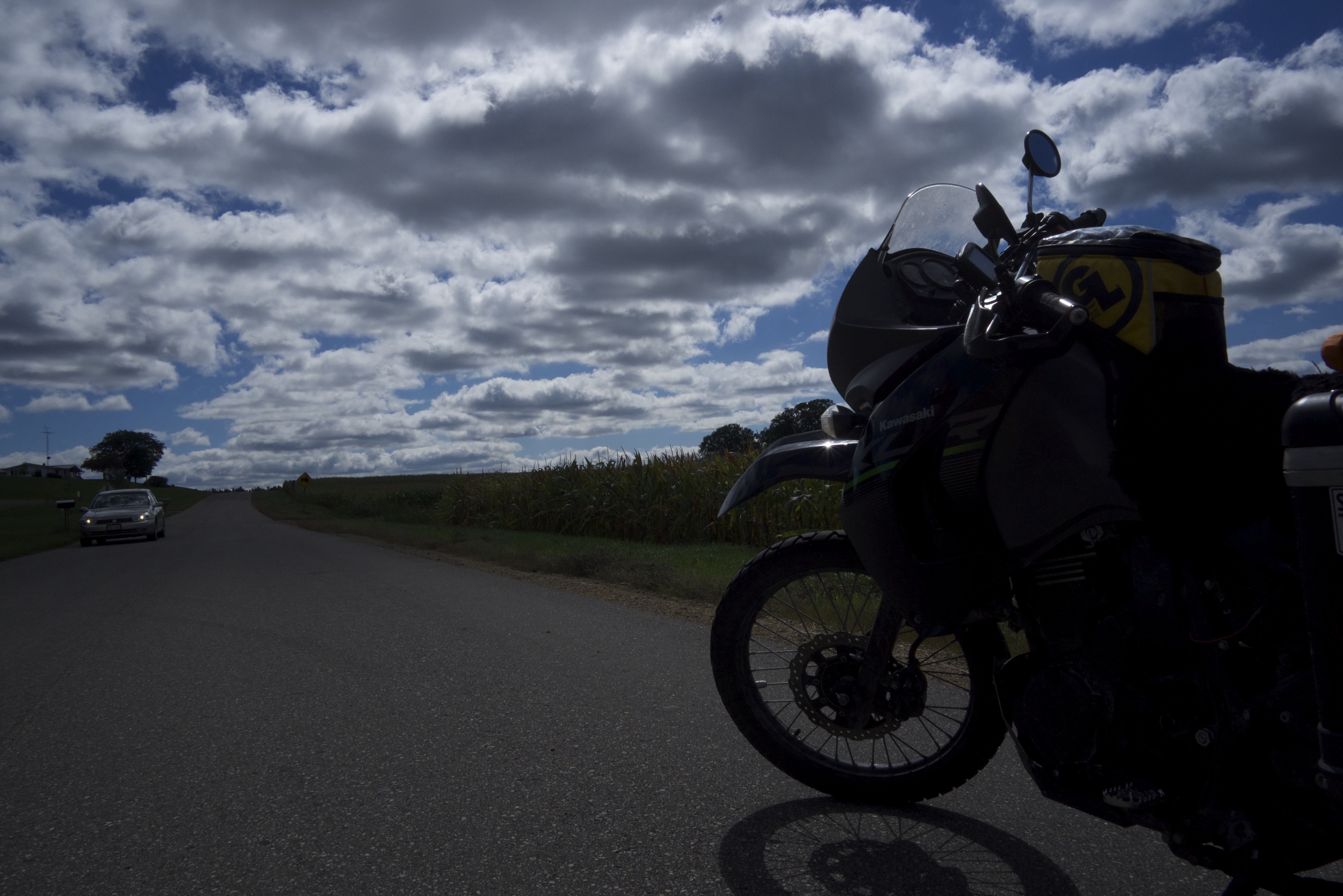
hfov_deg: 67.4
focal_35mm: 27
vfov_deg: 47.9
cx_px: 672
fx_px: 1007
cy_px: 448
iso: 800
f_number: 16
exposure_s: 1/2000
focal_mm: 18
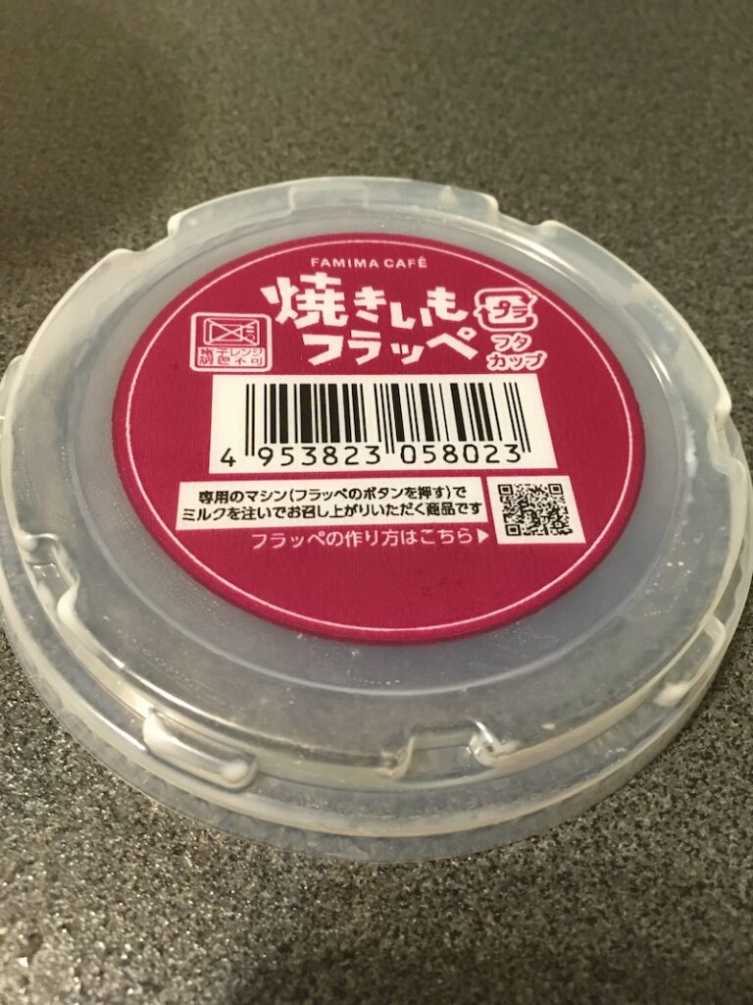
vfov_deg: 61.7
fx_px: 841
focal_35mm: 29
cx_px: 376
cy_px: 502
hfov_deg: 48.2
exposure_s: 1/15
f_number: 2.2
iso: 250
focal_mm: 4.15
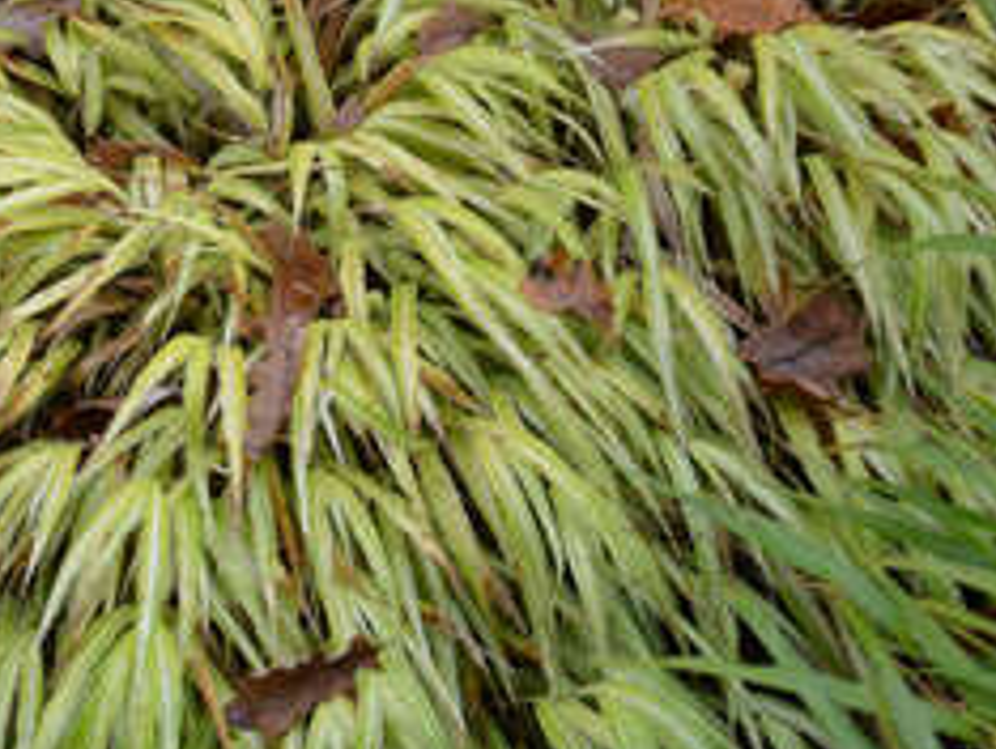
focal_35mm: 178
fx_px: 5127
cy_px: 351
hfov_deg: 11.0
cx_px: 89
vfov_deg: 8.4
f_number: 6.3
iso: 200
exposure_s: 1/160
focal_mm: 58
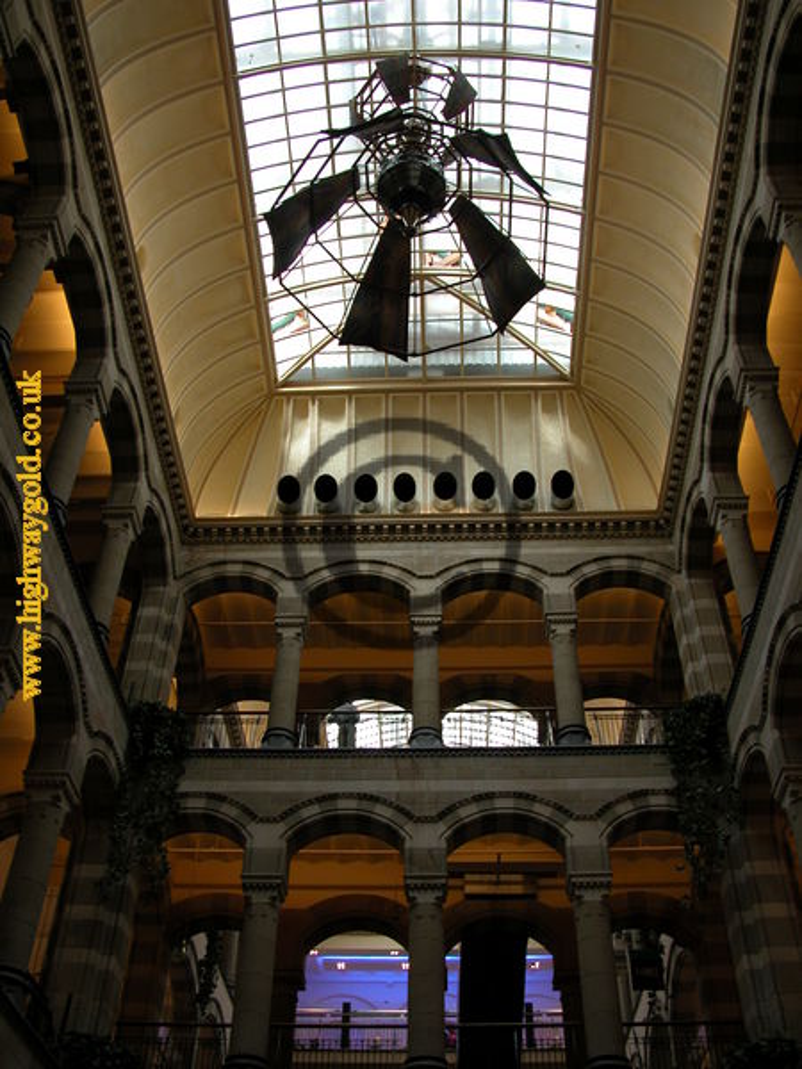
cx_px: 401
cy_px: 534
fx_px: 1050
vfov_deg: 54.0
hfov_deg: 41.8
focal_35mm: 34
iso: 100
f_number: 3.2
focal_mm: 8.9
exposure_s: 1/56.4
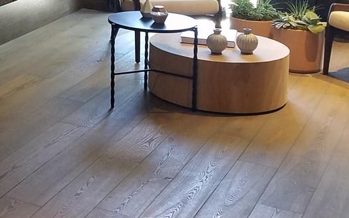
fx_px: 799
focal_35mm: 84
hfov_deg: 22.8
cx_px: -59
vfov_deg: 15.0
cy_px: -49
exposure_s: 1/30
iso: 160
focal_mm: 4.2
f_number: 1.7
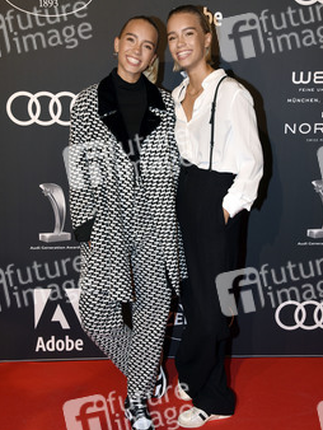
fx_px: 621
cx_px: 165
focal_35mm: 50
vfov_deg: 38.2
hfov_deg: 29.1
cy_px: 223
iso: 1000
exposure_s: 1/100
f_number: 6.3
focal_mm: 44
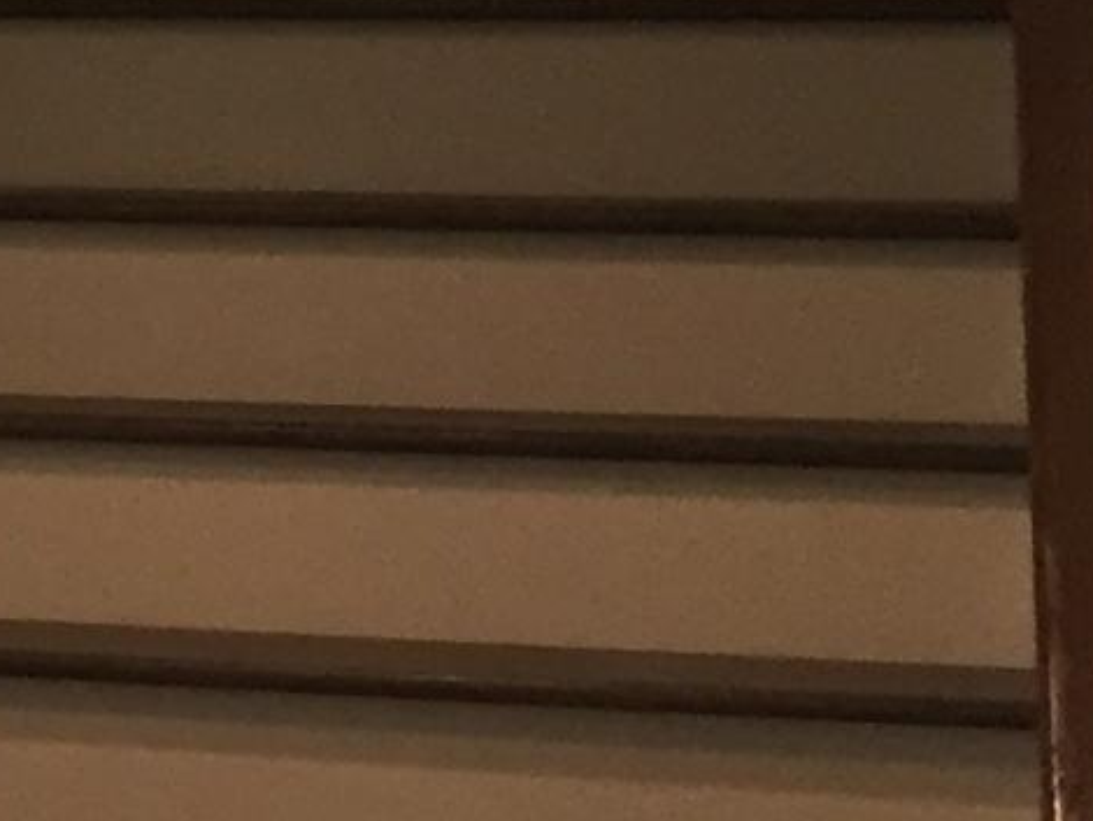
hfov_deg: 8.6
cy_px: 351
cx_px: -2381
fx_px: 5844
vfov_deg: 8.0
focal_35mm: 185
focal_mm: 4.15
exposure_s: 1/30
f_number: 2.2
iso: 50
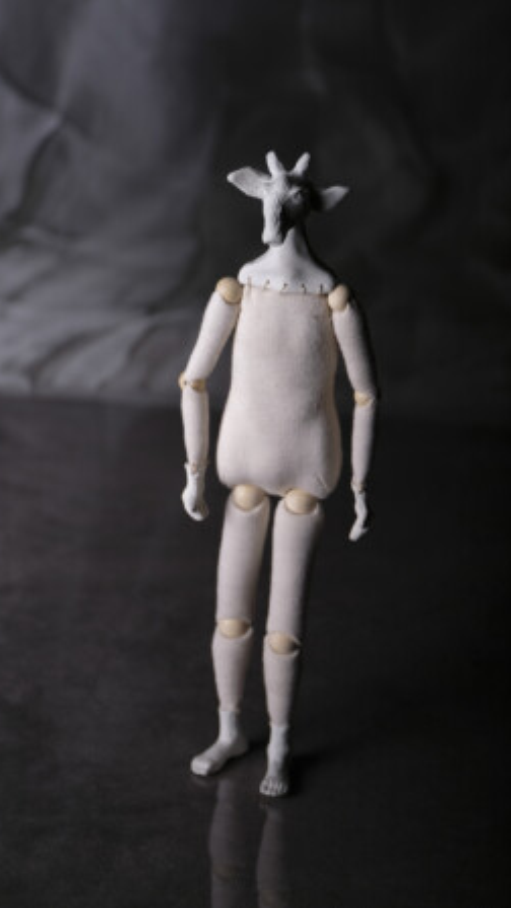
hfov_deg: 15.3
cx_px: 258
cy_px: 454
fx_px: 1903
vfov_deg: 26.8
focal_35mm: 79
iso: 100
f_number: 2.8
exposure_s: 1/250
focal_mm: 50
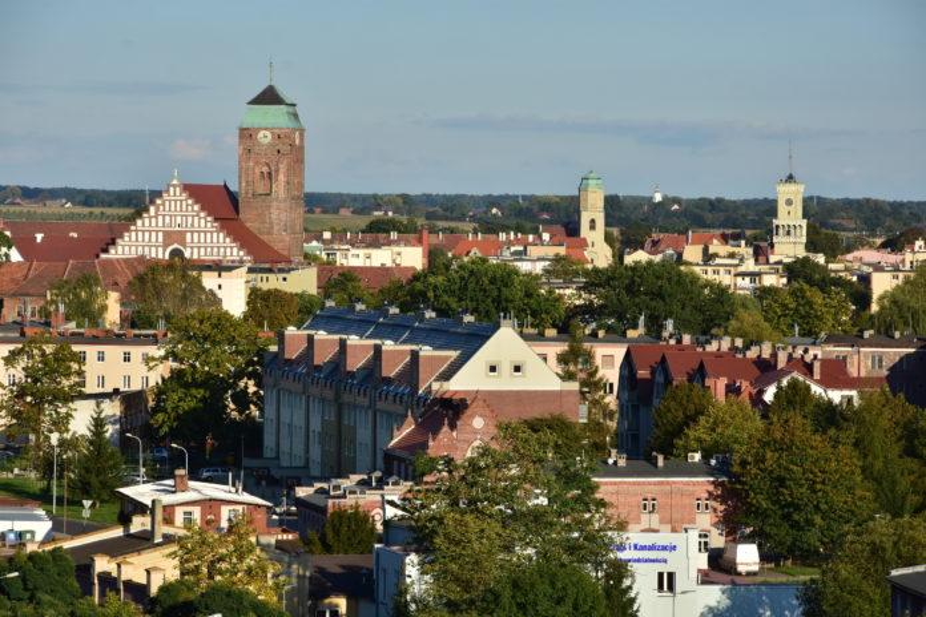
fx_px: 4051
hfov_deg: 13.0
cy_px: 308
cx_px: 463
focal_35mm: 158
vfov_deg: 8.7
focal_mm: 105
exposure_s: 1/1250
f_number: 9
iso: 400
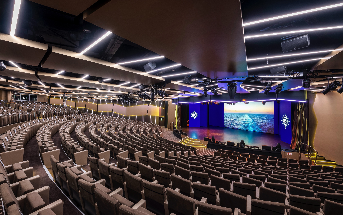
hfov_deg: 101.4
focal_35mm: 15
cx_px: 165
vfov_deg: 74.8
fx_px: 140
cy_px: 106
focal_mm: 14
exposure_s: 1/4
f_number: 11
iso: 320
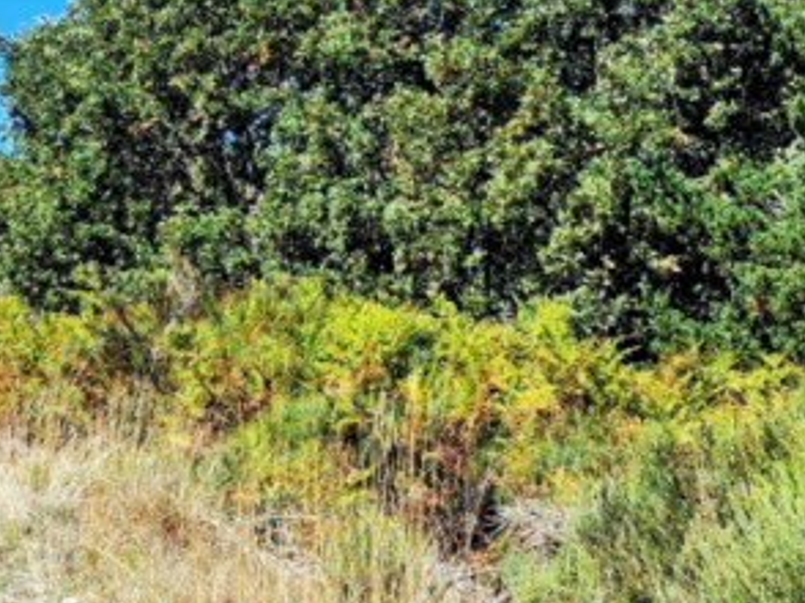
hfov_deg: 20.6
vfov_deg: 15.7
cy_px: 384
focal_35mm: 94
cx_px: 129
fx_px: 2184
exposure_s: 1/657
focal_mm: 6.4
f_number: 1.8
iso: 12
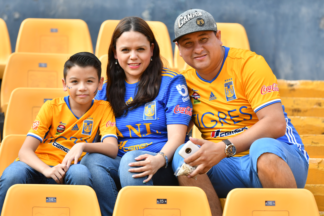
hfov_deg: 8.9
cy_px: 108
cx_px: 162
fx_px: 2092
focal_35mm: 232
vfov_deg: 5.9
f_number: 2.8
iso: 400
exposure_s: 1/3200
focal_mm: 155
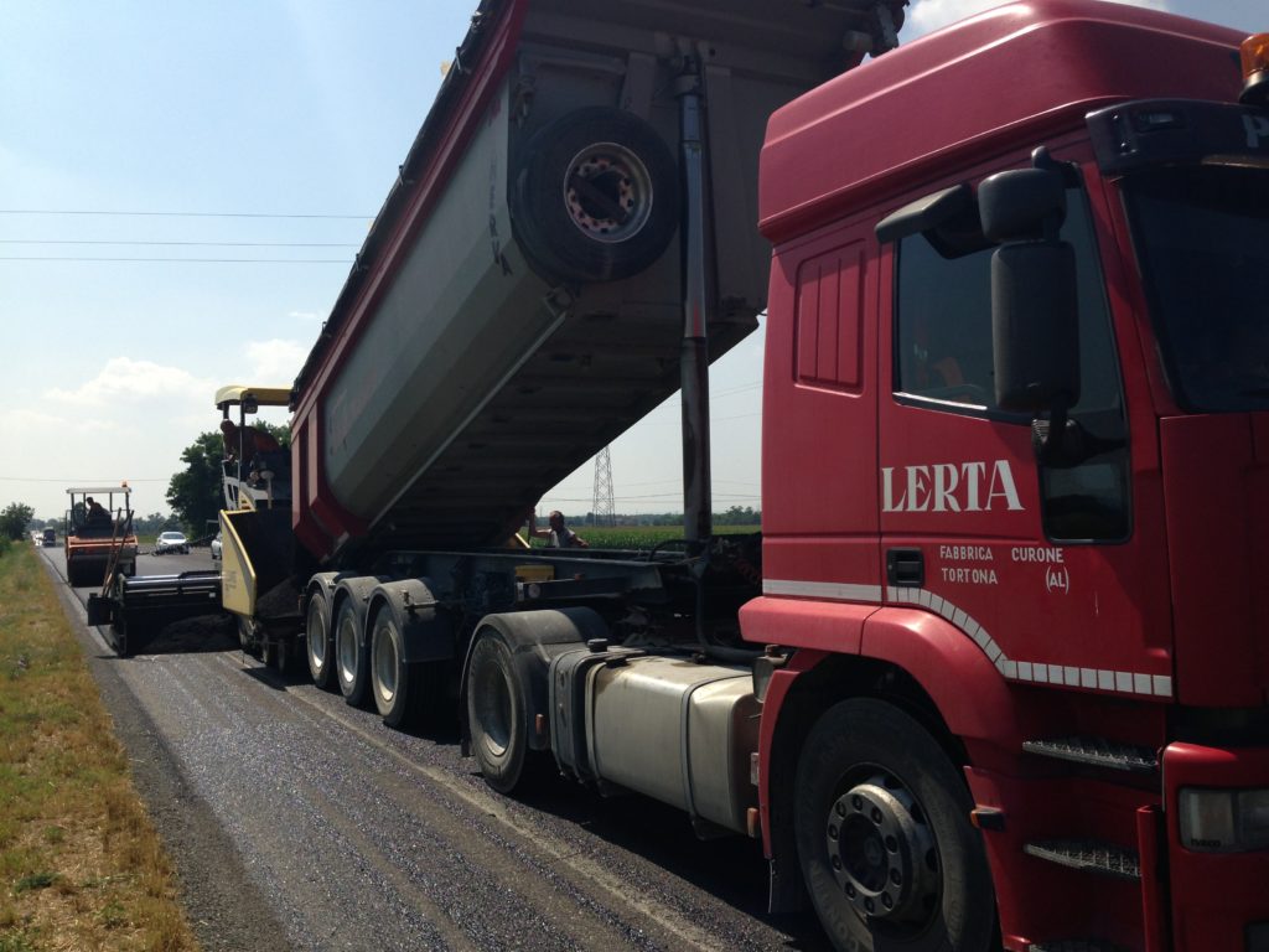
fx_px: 1210
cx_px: 634
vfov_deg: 42.9
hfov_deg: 55.4
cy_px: 476
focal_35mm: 33
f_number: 2.4
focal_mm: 4.13
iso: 50
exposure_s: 1/2193
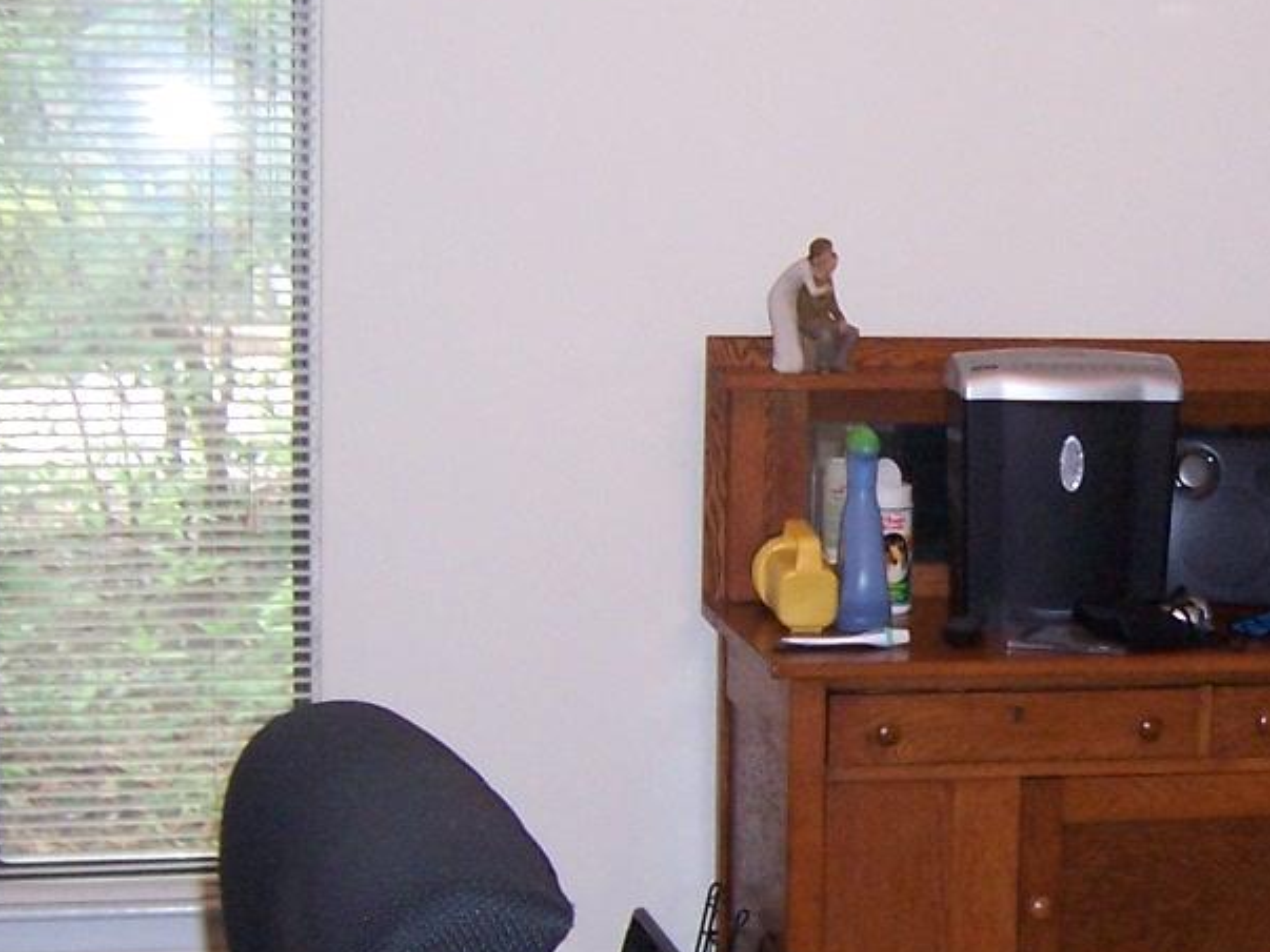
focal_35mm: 85
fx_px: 3118
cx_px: 1032
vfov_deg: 17.4
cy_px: 484
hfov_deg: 22.7
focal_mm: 5.5
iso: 140
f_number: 2.8
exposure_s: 1/60
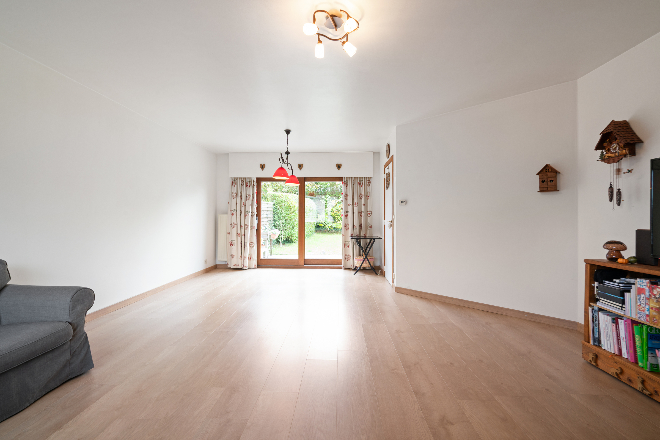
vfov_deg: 73.8
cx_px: 330
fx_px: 293
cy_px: 220
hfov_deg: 96.7
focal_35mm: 16
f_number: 11
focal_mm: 16
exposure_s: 1/3
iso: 250
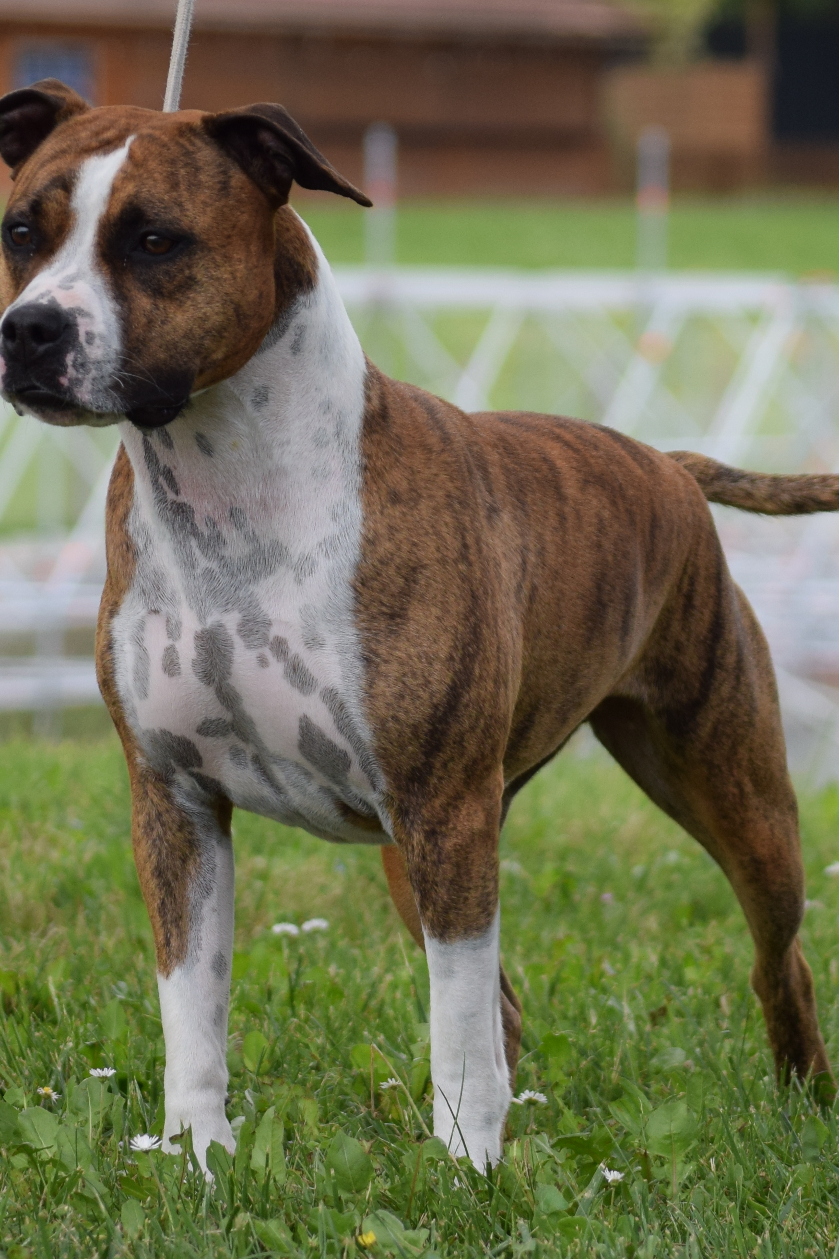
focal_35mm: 295
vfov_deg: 7.0
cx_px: 479
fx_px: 10313
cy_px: 632
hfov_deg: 4.7
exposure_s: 1/1250
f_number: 5
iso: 400
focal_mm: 86
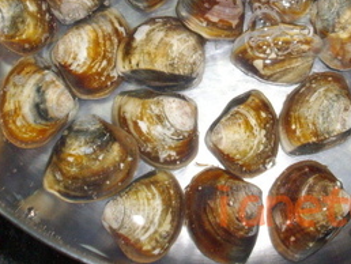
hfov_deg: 22.6
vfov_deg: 16.8
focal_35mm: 86
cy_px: 4
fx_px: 873
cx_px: 237
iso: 160
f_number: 2.8
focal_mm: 6.2
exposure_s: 1/50
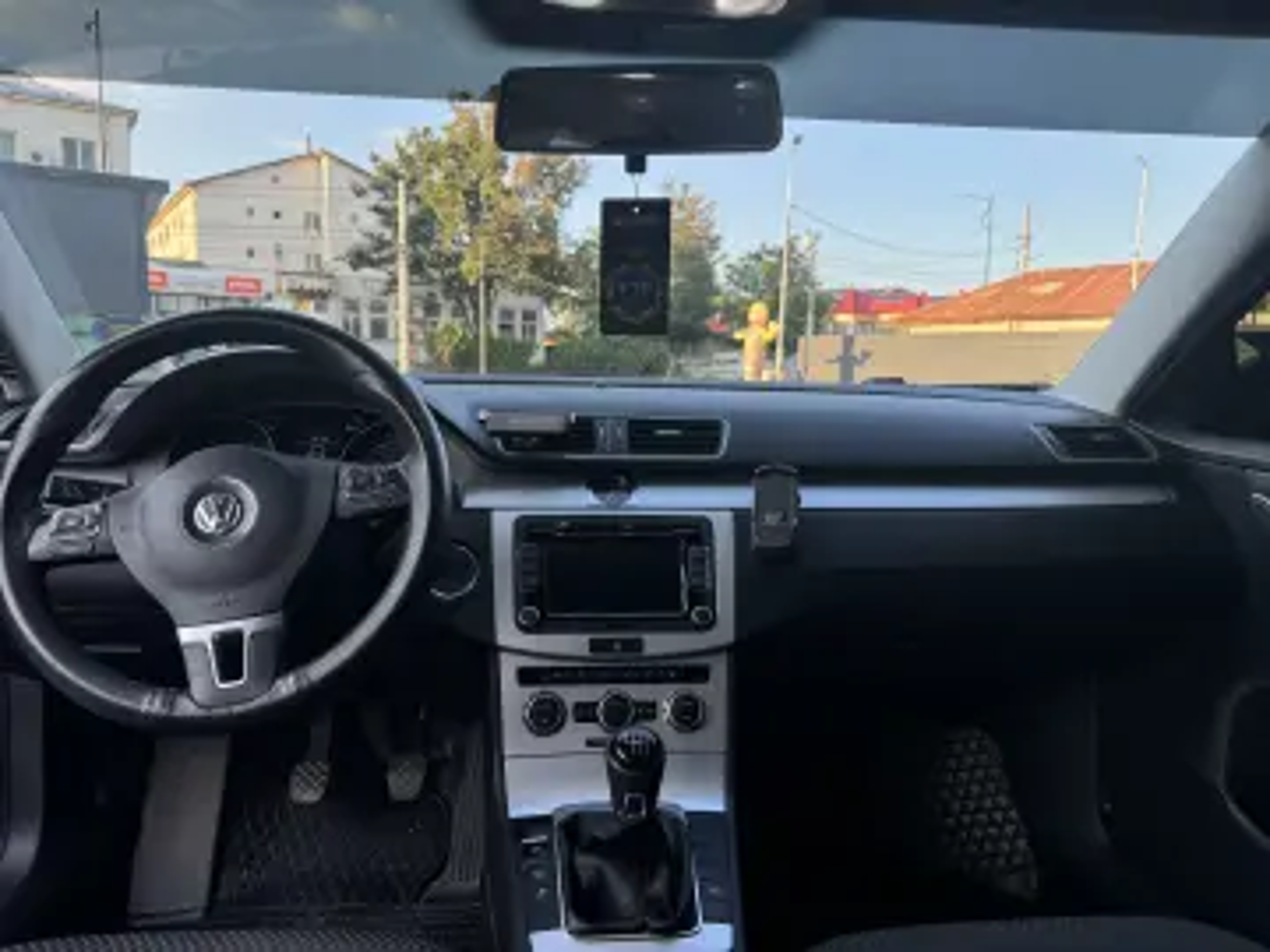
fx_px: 881
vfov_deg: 56.8
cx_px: 635
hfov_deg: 71.6
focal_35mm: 24
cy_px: 476
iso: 64
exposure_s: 1/229
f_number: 1.78
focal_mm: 6.76
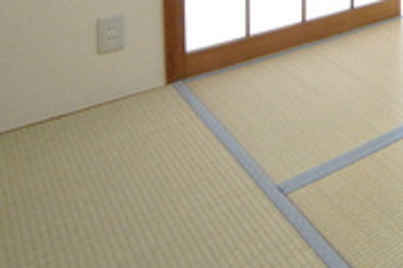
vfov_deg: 23.8
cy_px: -146
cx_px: 581
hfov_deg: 30.1
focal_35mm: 43
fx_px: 481
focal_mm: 8
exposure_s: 1/125
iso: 1600
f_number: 5.6
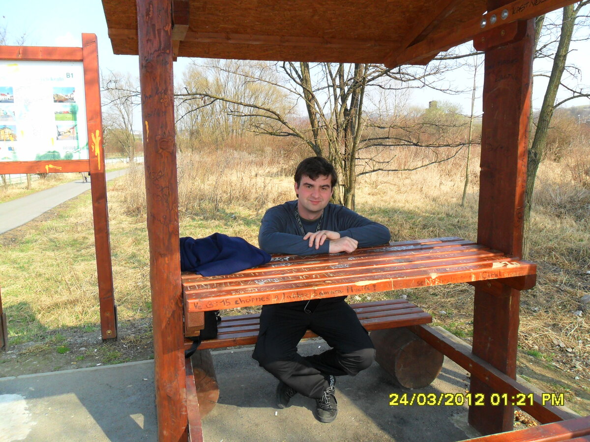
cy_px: 221
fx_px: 460
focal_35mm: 27
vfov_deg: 51.4
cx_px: 295
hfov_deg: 65.3
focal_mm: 4.9
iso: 100
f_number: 3.5
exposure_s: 1/350
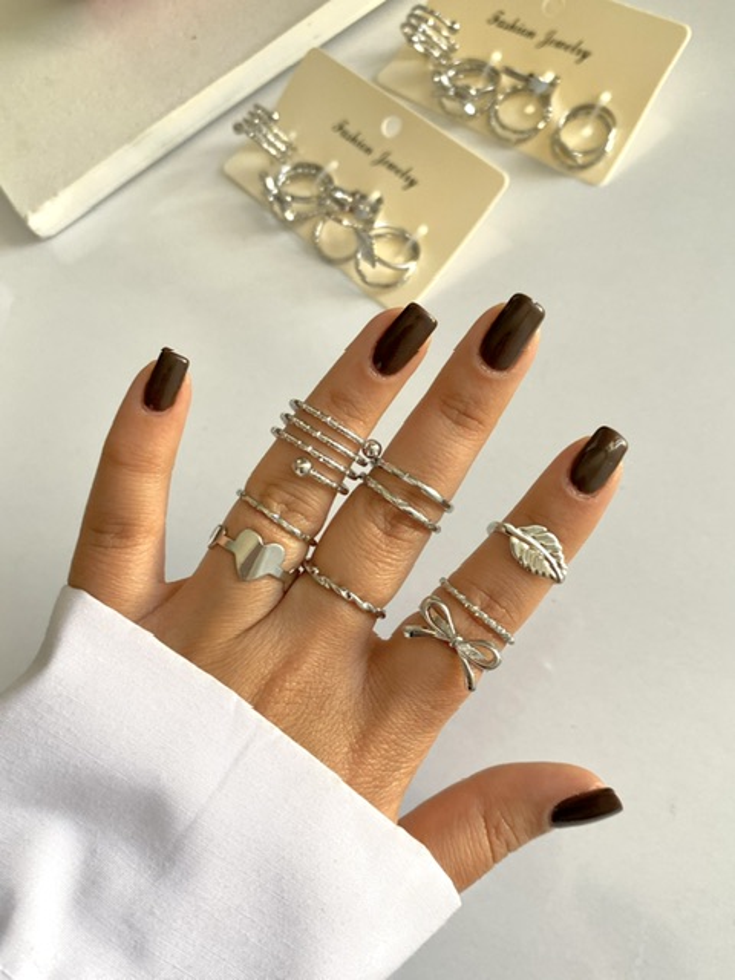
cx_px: 368
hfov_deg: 53.1
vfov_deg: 67.3
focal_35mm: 26
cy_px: 490
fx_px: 736
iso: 64
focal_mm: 4.25
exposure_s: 1/122
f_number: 1.8
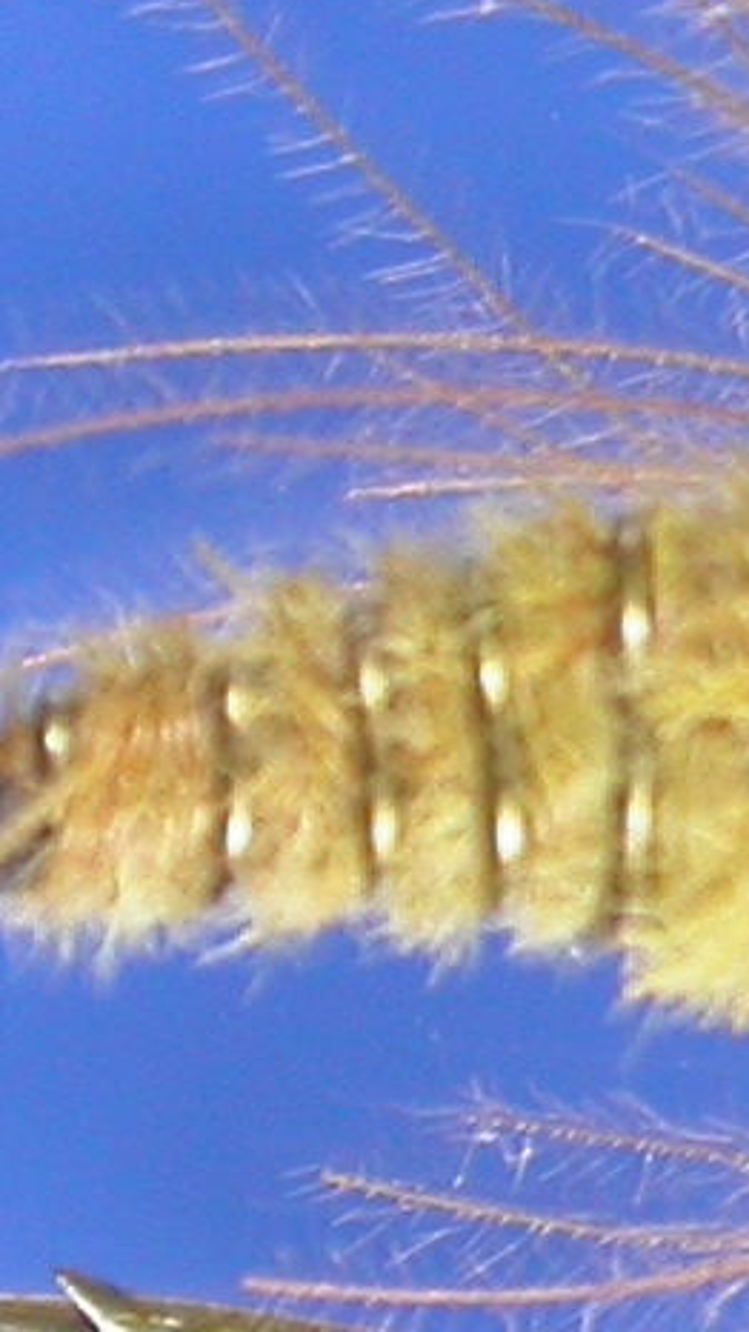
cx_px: 1647
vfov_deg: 3.5
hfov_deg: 2.0
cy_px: -166
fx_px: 21757
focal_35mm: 616
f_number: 5.5
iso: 100
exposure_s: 1/64
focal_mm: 24
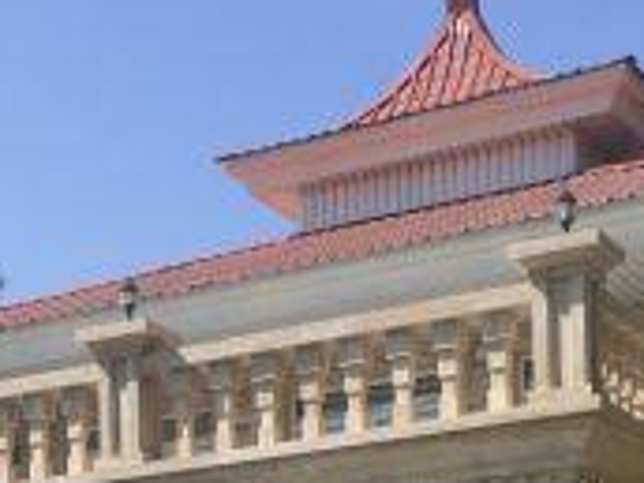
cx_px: 41
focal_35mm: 108
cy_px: 891
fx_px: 2009
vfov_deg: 12.4
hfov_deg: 17.9
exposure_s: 1/2160
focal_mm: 4.15
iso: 32
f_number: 2.2
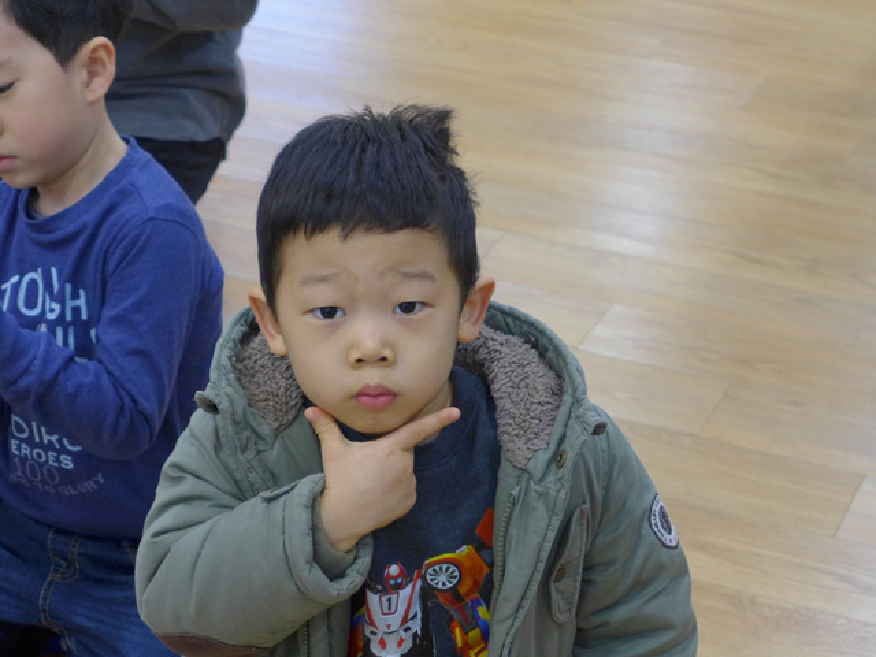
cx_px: 438
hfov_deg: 21.8
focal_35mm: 90
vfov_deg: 16.4
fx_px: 2278
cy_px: 328
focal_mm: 17.7
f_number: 2.3
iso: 400
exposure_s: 1/125
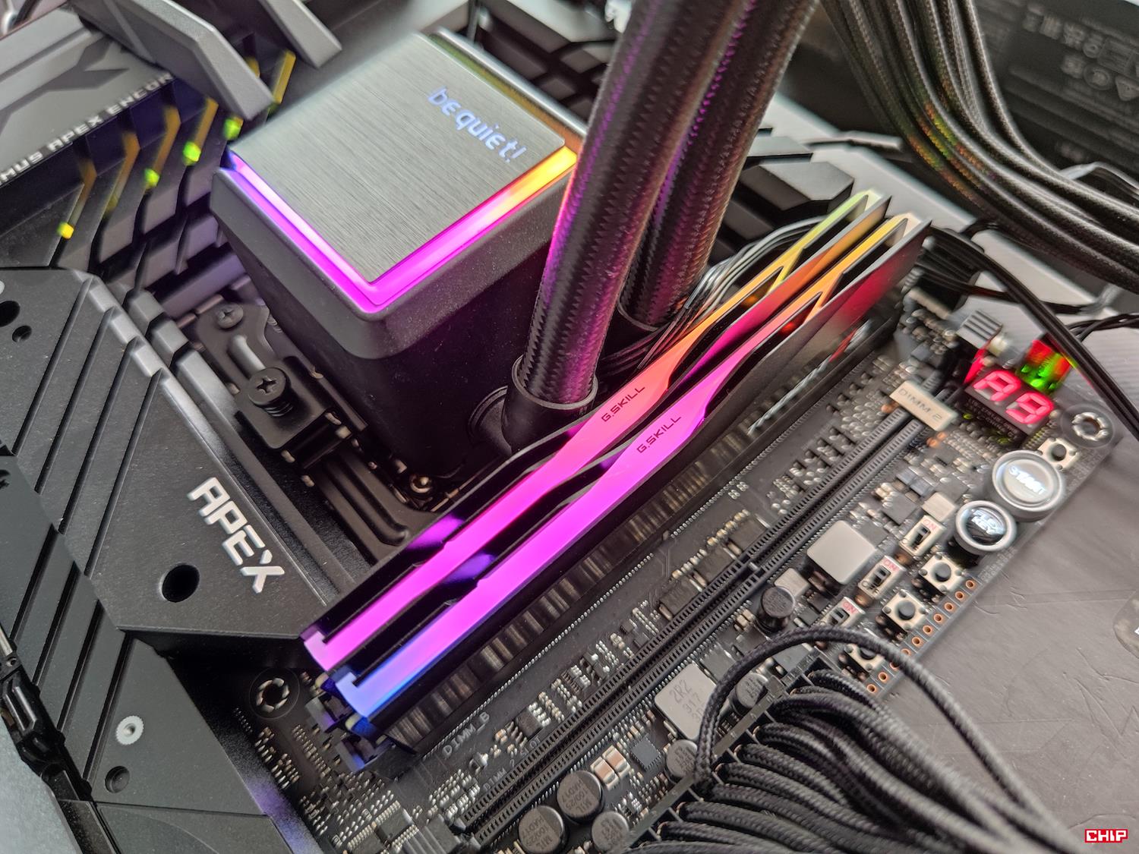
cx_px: 570
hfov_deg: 71.6
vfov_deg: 56.8
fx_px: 790
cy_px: 427
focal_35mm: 24
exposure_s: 1/17
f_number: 1.85
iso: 606
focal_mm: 6.78
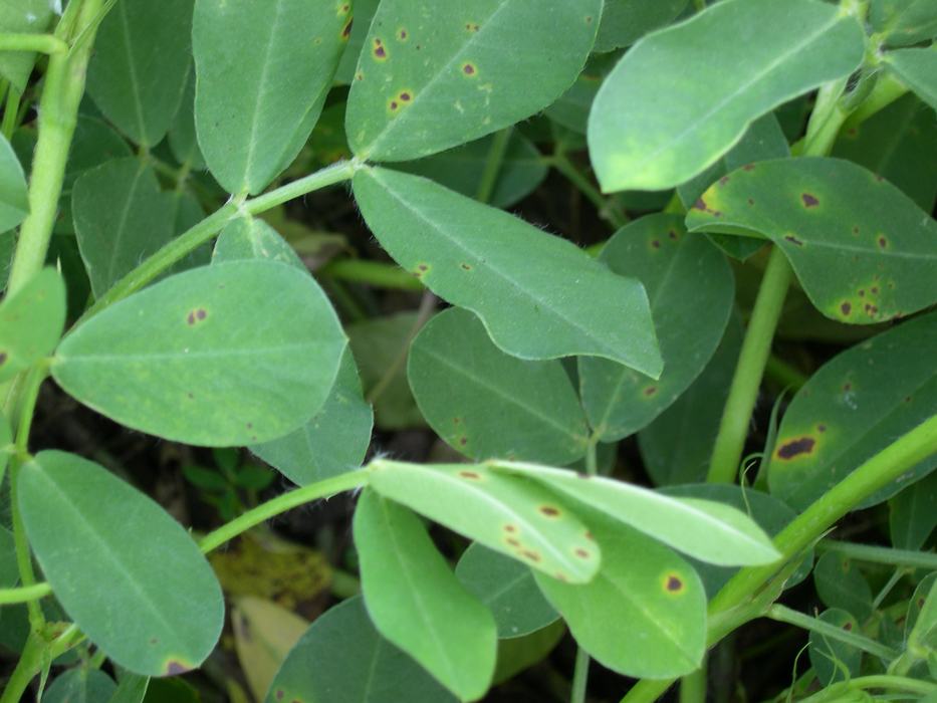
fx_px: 2085
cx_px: 468
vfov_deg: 19.1
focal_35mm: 77
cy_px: 352
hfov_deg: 25.3
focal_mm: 16.3
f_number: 4
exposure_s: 1/31.5
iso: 100
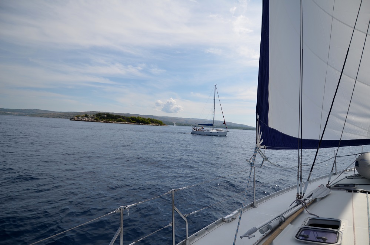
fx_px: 185
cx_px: 185
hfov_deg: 90.1
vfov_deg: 67.1
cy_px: 122
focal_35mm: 18
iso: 125
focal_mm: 12
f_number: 4
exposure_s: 1/2000
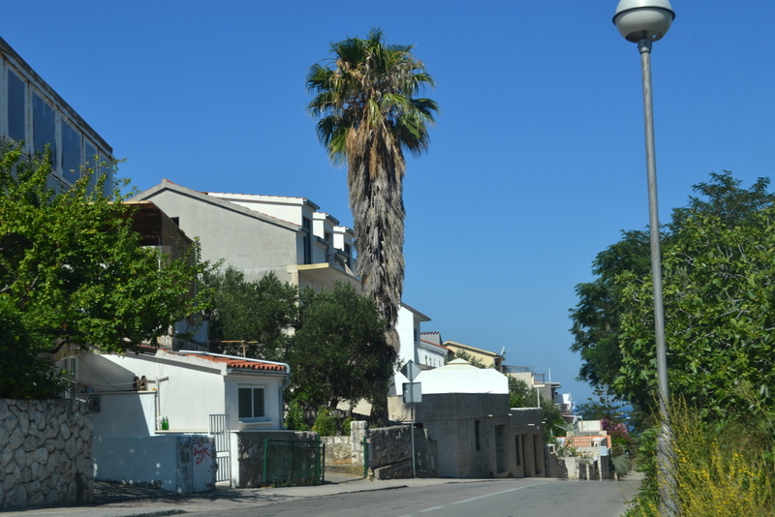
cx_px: 388
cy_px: 258
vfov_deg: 28.1
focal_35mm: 48
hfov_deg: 41.1
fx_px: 1034
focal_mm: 32
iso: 100
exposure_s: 1/400
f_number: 7.1
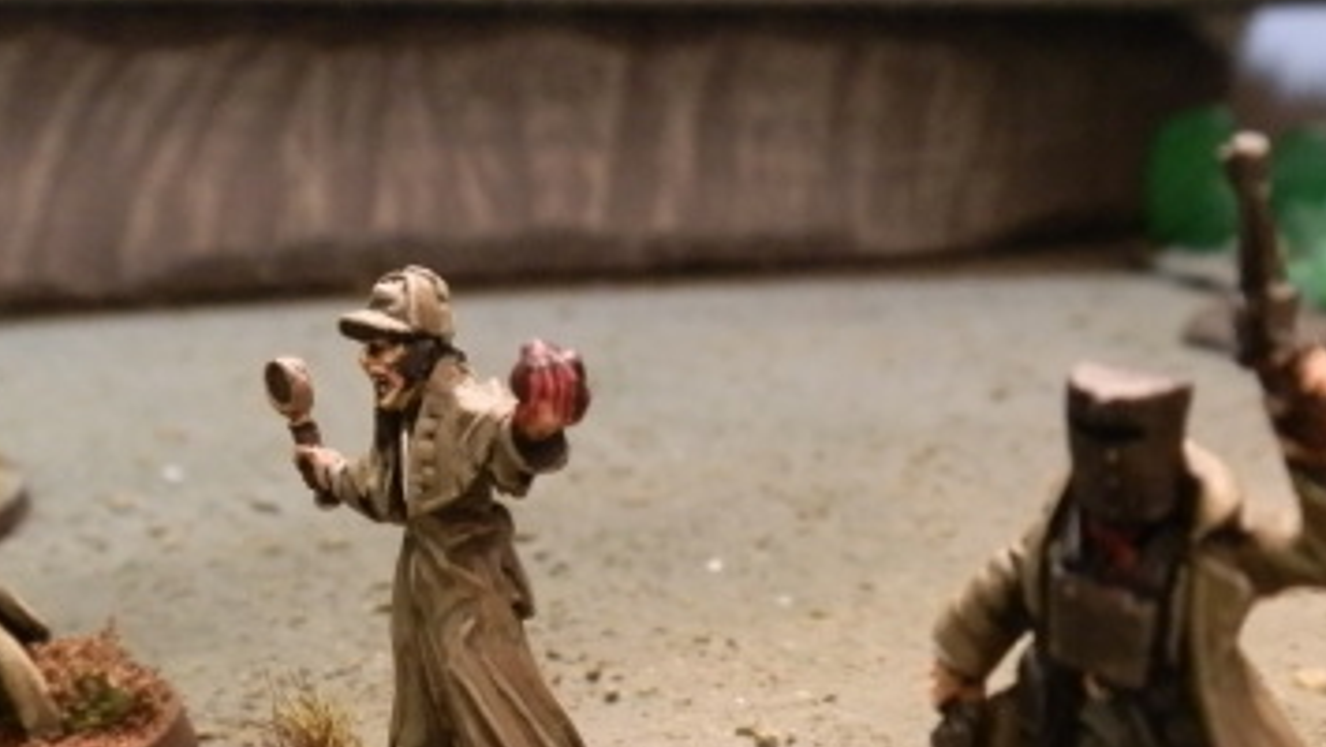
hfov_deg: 44.5
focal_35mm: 46
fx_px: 1618
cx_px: 736
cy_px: 512
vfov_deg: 25.8
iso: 400
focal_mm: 5
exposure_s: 1/40
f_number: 3.1
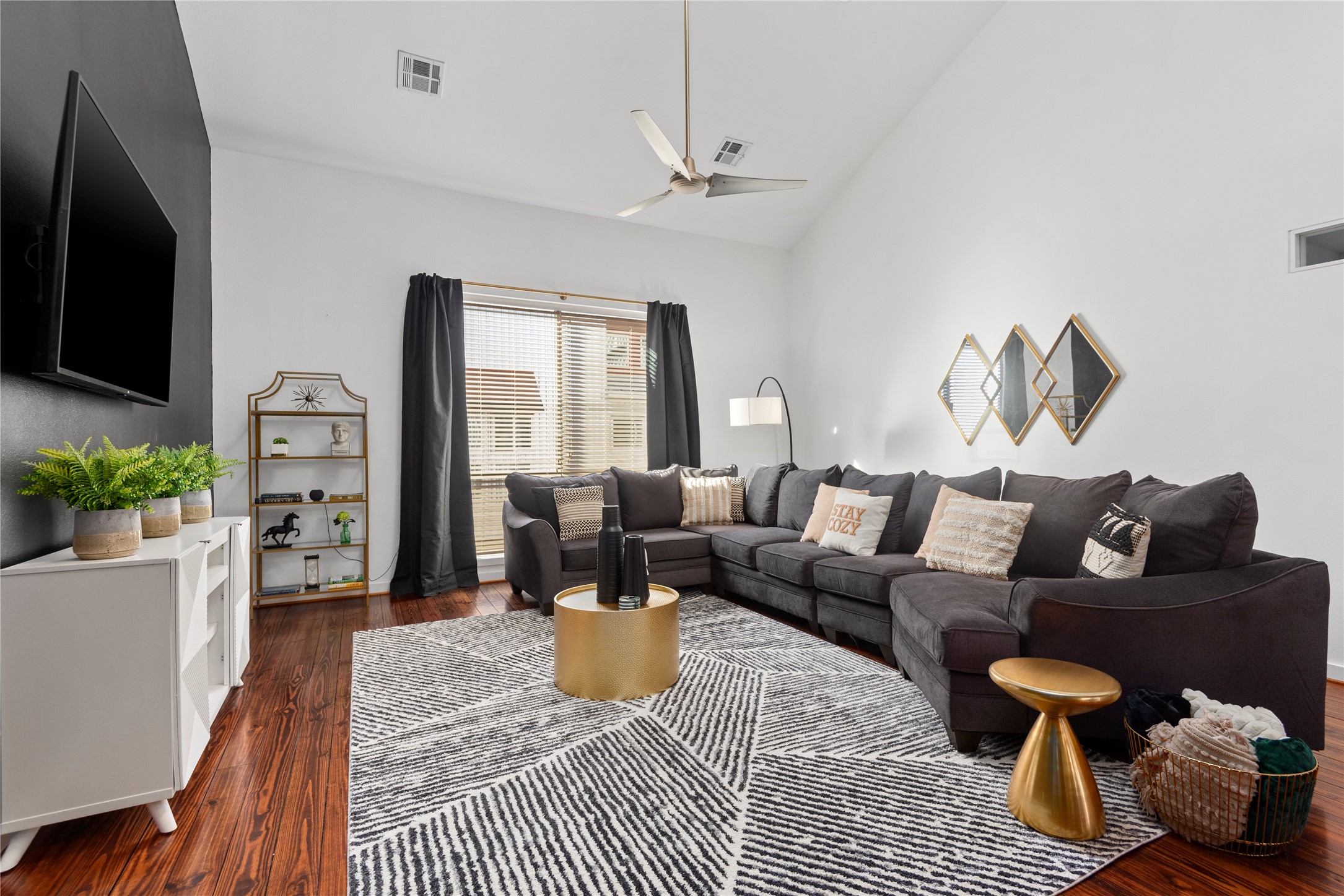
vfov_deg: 73.8
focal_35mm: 16
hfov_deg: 96.7
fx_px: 597
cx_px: 672
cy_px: 448
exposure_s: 1/15
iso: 320
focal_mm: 16
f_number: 7.1
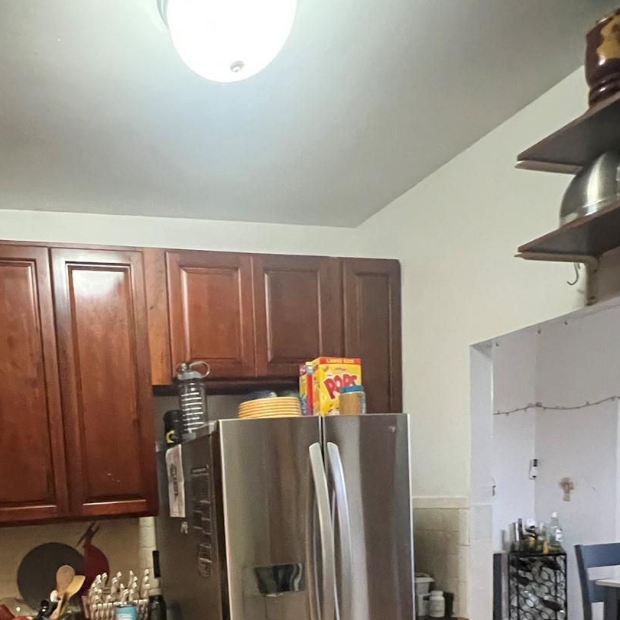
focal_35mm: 29
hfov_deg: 53.0
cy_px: 574
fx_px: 588
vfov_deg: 48.8
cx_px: 150
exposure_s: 1/30
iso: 1000
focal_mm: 1.57
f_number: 1.8
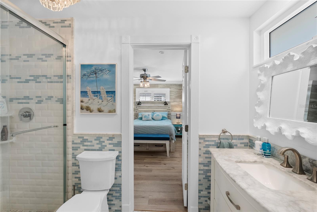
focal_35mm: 16
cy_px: 106
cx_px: 158
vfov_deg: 73.8
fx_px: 141
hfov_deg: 96.7
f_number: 8
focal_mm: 16
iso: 640
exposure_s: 1/50
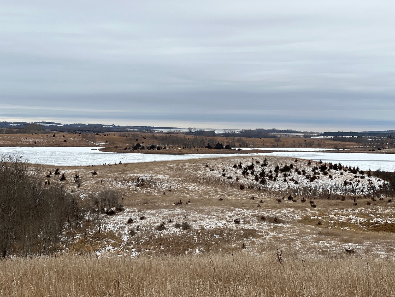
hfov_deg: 25.3
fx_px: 879
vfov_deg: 19.1
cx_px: 198
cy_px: 148
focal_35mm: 77
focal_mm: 9
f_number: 2.8
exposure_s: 1/727
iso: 32
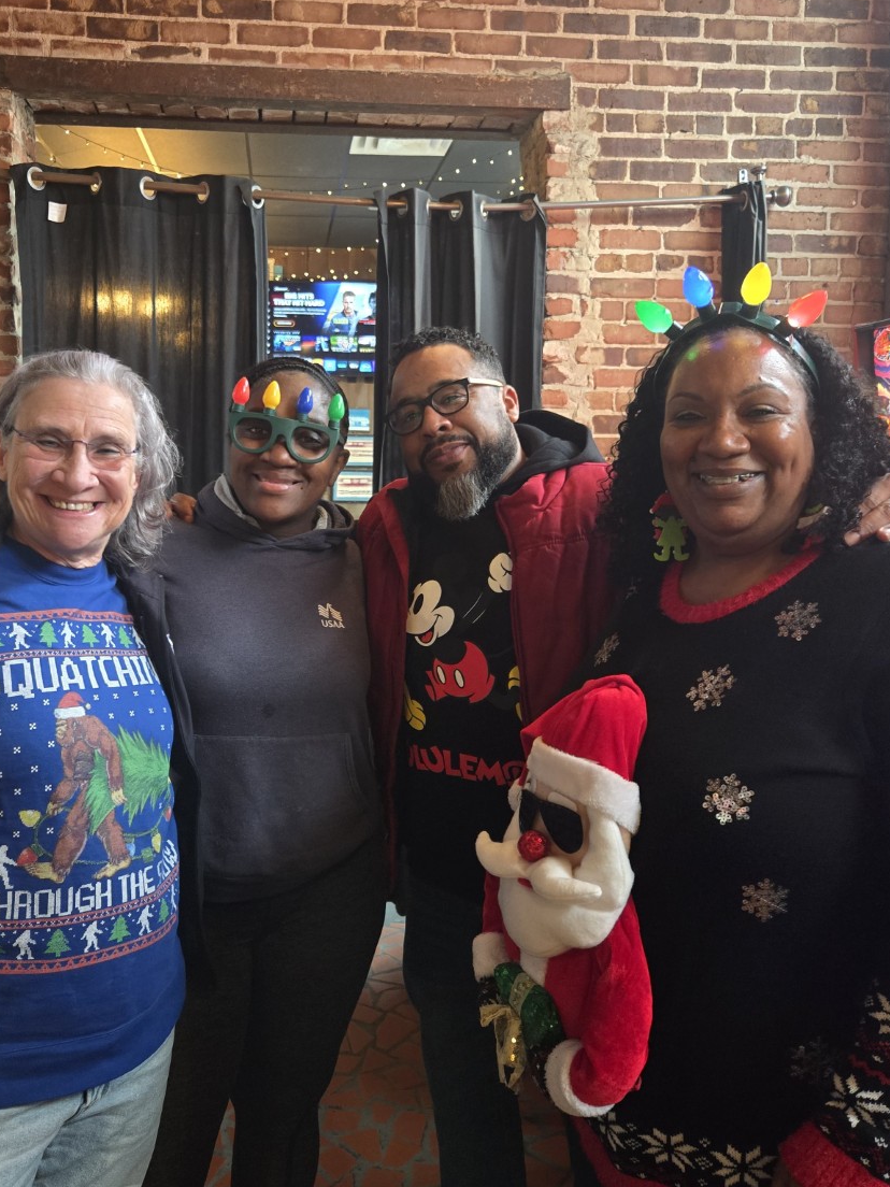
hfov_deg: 46.7
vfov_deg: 59.8
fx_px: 1028
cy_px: 533
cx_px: 386
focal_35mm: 30
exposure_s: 1/60
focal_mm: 5.4
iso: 1000
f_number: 1.8
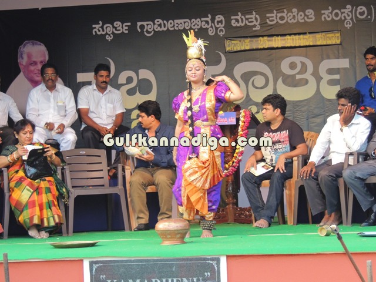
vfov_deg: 14.1
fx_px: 1141
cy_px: 141
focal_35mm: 105
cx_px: 188
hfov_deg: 18.7
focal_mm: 18.7
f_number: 4.2
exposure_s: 1/60
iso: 400
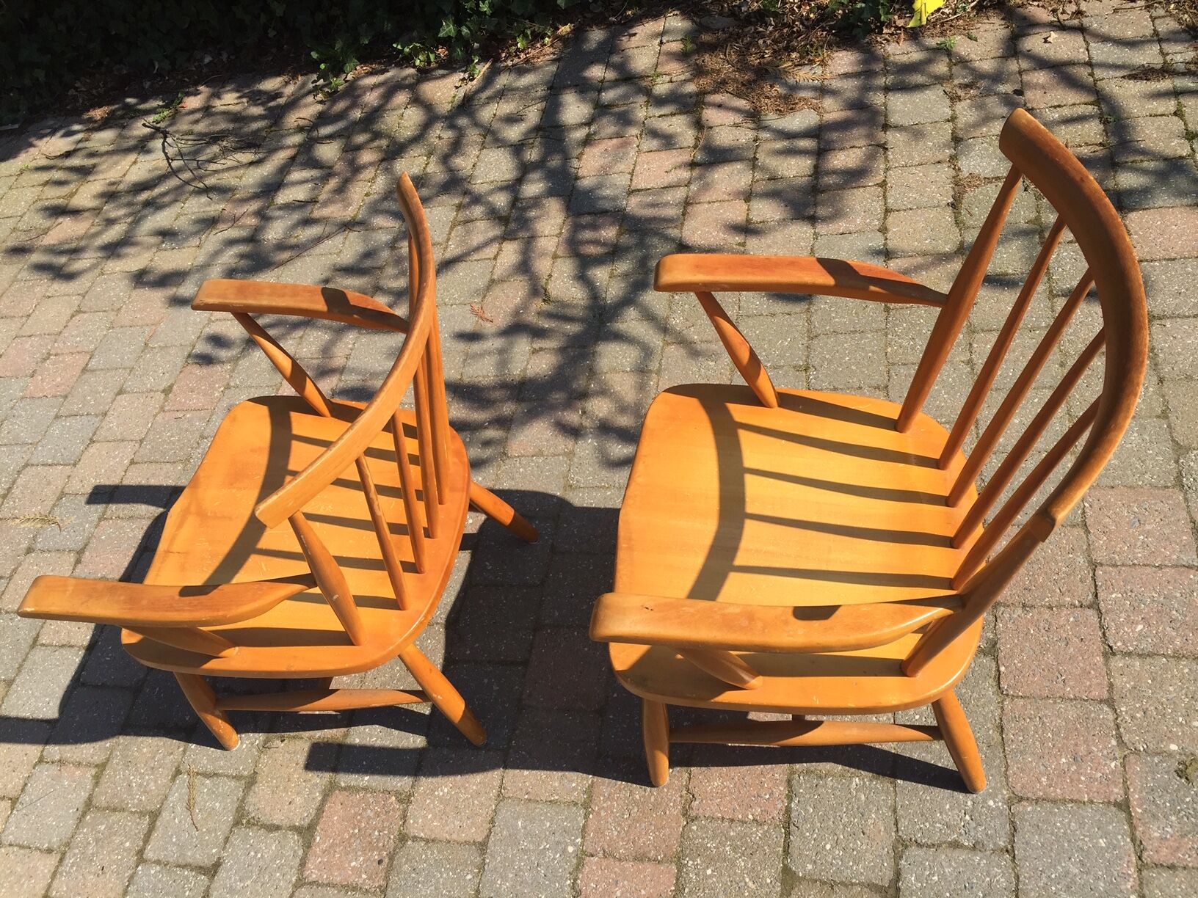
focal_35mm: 29
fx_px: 1004
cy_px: 449
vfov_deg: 48.2
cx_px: 599
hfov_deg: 61.7
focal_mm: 4.15
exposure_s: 1/1319
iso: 32
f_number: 2.2
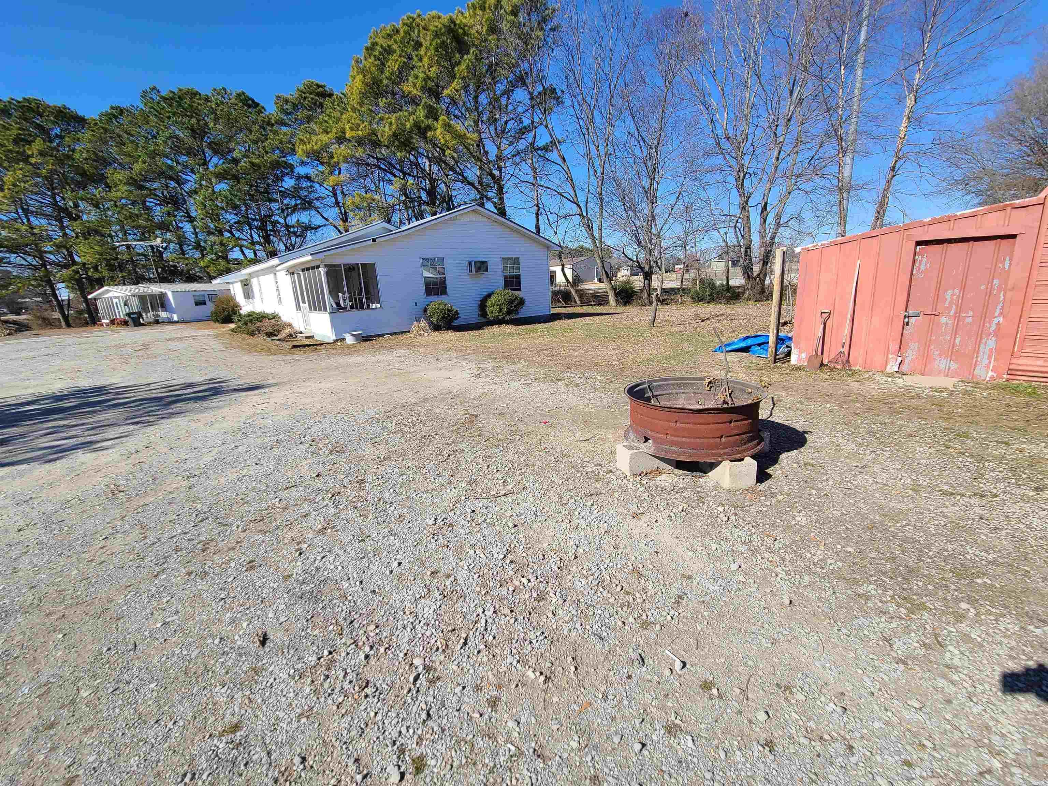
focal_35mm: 13
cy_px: 393
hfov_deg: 106.2
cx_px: 524
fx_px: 394
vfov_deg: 89.9
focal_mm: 2.2
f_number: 2.2
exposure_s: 1/1441
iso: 64
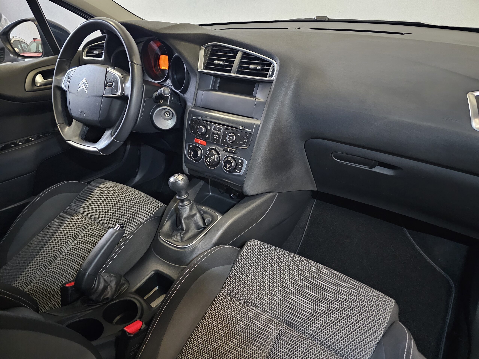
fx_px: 318
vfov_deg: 58.9
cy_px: 180
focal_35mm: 23
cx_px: 240
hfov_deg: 73.9
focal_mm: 6.3
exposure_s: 1/25
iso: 1250
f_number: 1.7
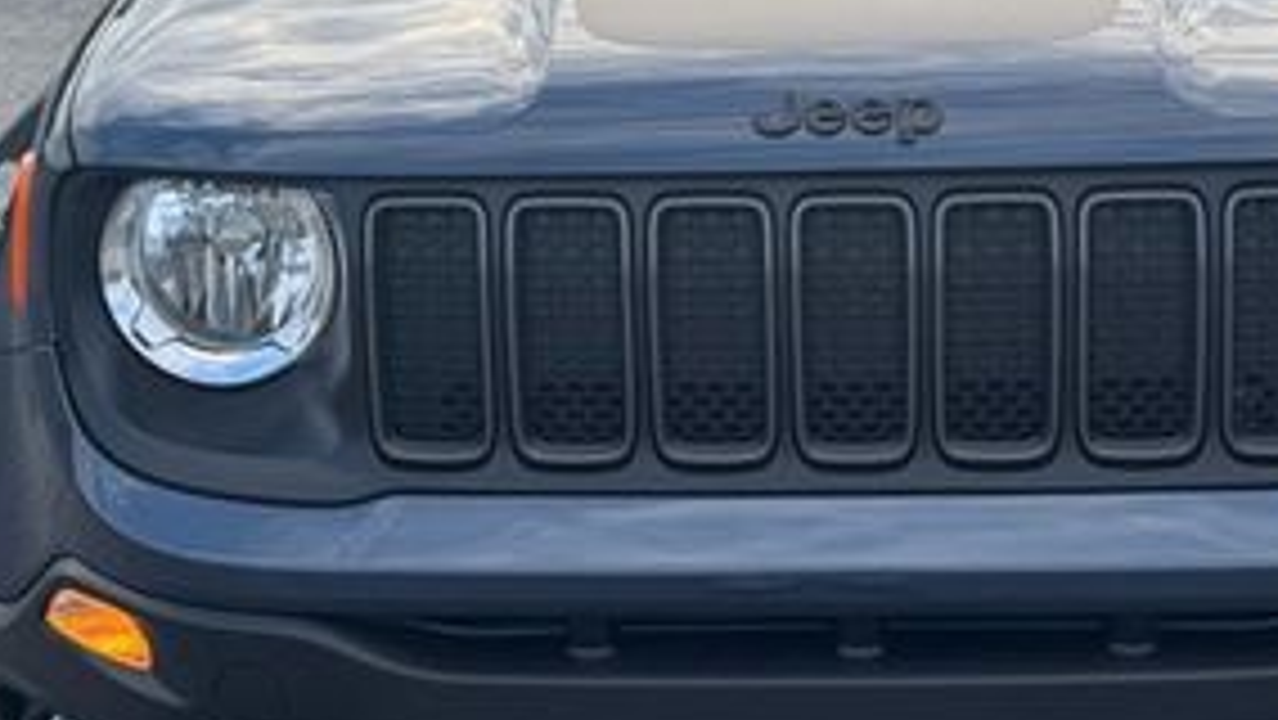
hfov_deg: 35.3
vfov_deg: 20.1
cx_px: 765
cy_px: 104
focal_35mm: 59
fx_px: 2000
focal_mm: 6.76
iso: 80
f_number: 1.78
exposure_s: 1/1261
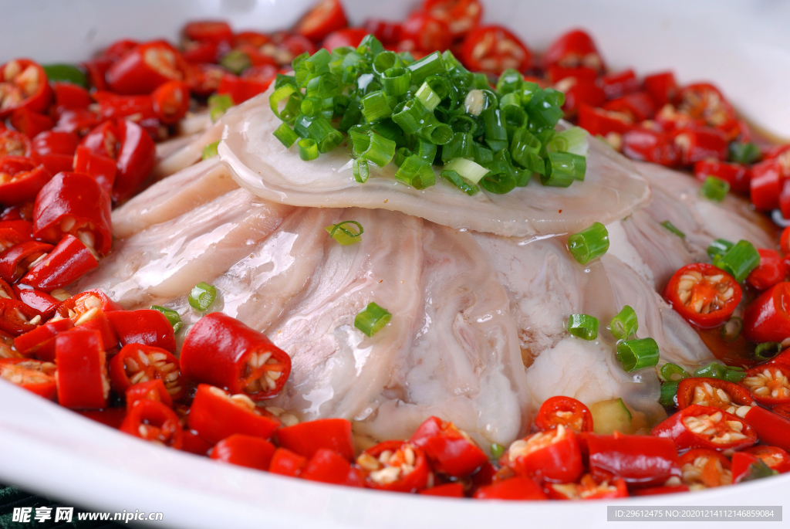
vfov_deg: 15.2
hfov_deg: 22.6
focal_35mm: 90
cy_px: 264
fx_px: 1977
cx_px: 395
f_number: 10
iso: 100
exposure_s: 1/200
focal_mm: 60
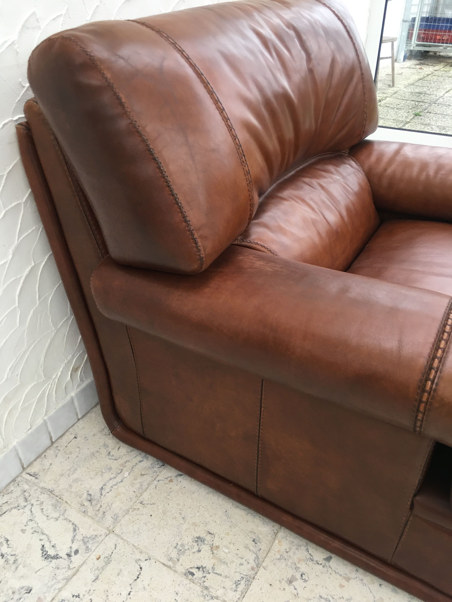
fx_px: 505
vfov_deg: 61.7
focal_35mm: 29
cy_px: 301
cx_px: 226
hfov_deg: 48.2
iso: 64
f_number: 2.2
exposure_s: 1/33
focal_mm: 4.15
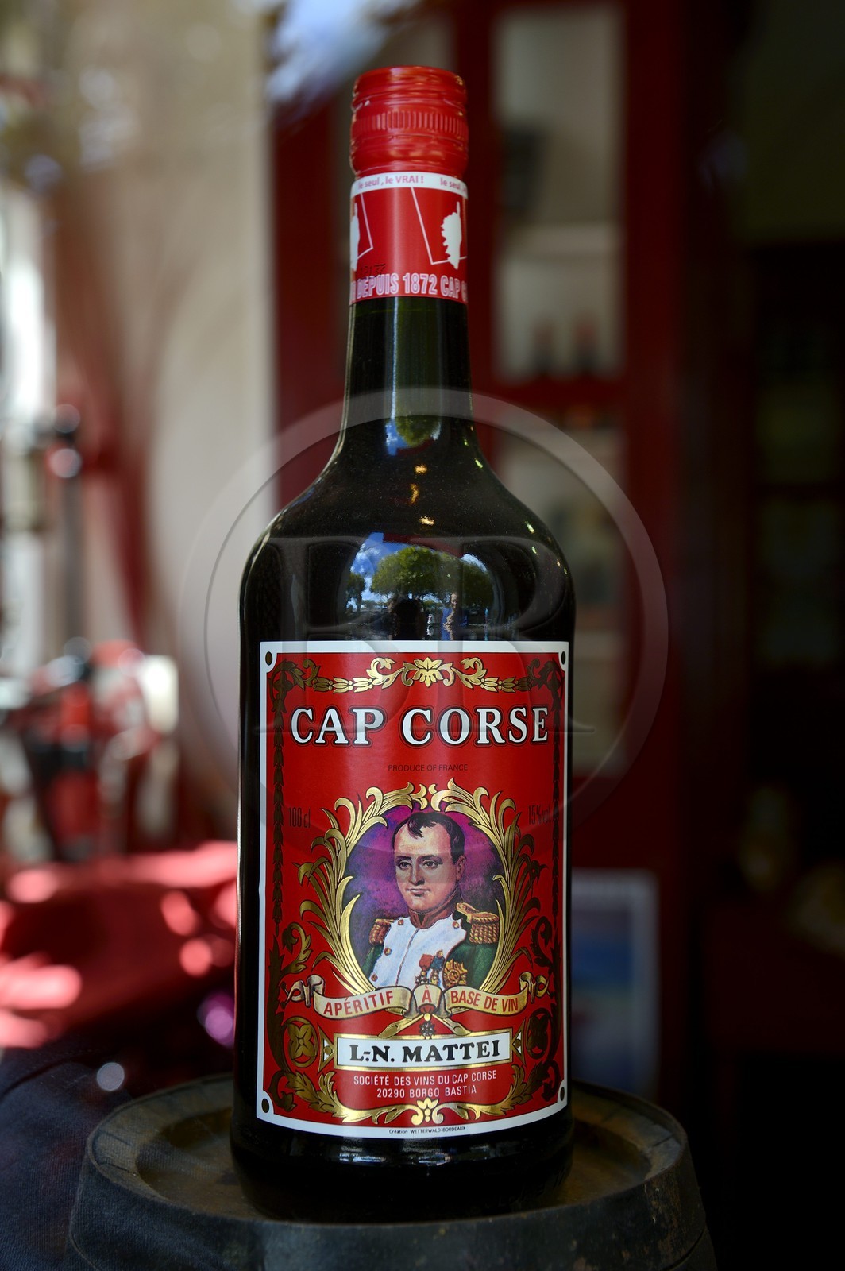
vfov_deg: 39.6
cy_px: 636
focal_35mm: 50
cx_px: 422
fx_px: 1763
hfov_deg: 26.9
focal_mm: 50
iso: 200
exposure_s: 1/100
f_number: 5.6
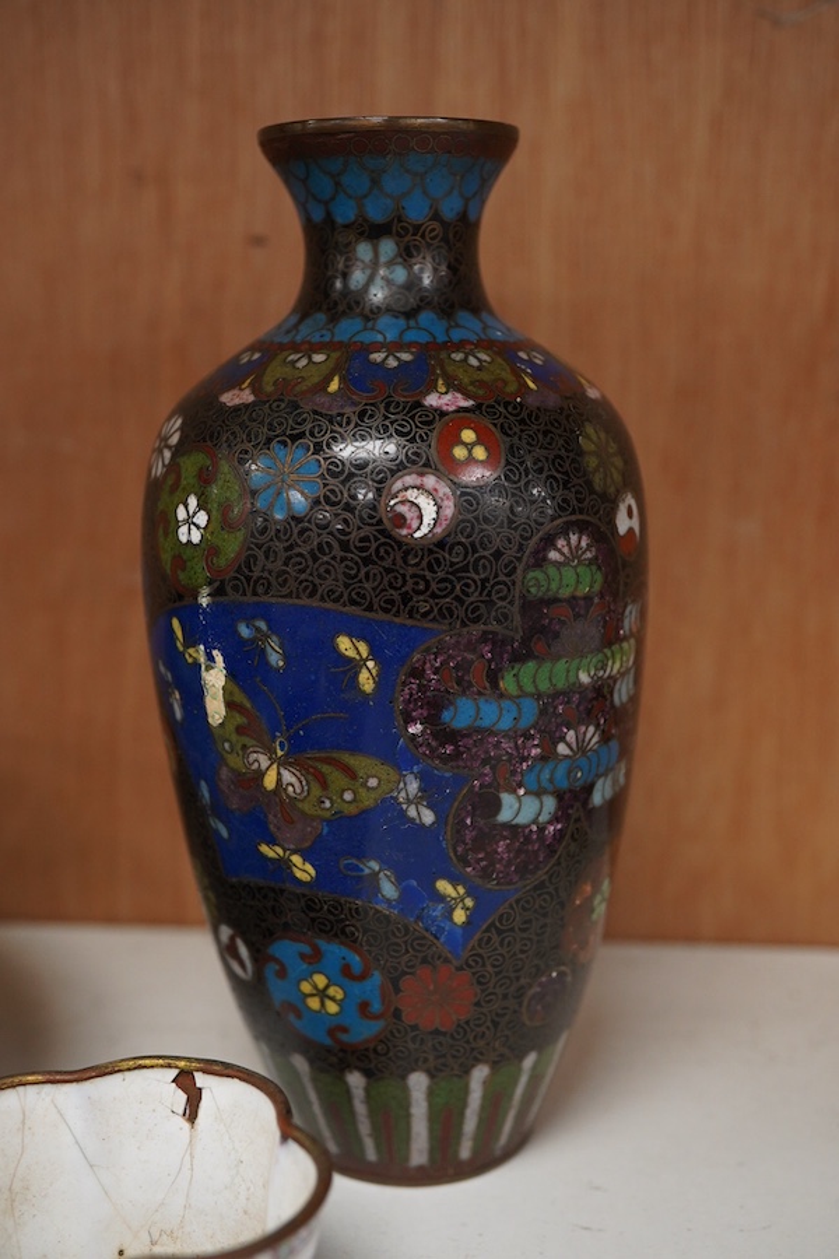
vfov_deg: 43.6
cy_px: 630
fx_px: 1573
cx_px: 420
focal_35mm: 45
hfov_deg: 29.9
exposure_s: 1/125
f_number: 8
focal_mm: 30
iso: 1250
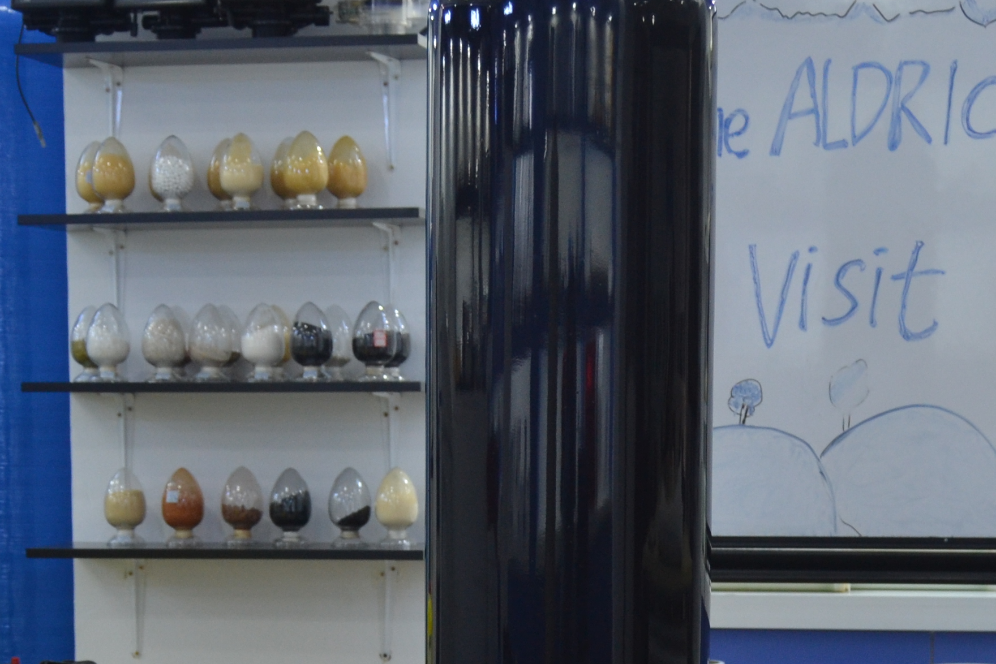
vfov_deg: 14.8
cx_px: 588
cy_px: 708
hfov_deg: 22.5
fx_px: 2499
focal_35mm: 90
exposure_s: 1/60
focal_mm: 23
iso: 400
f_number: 4
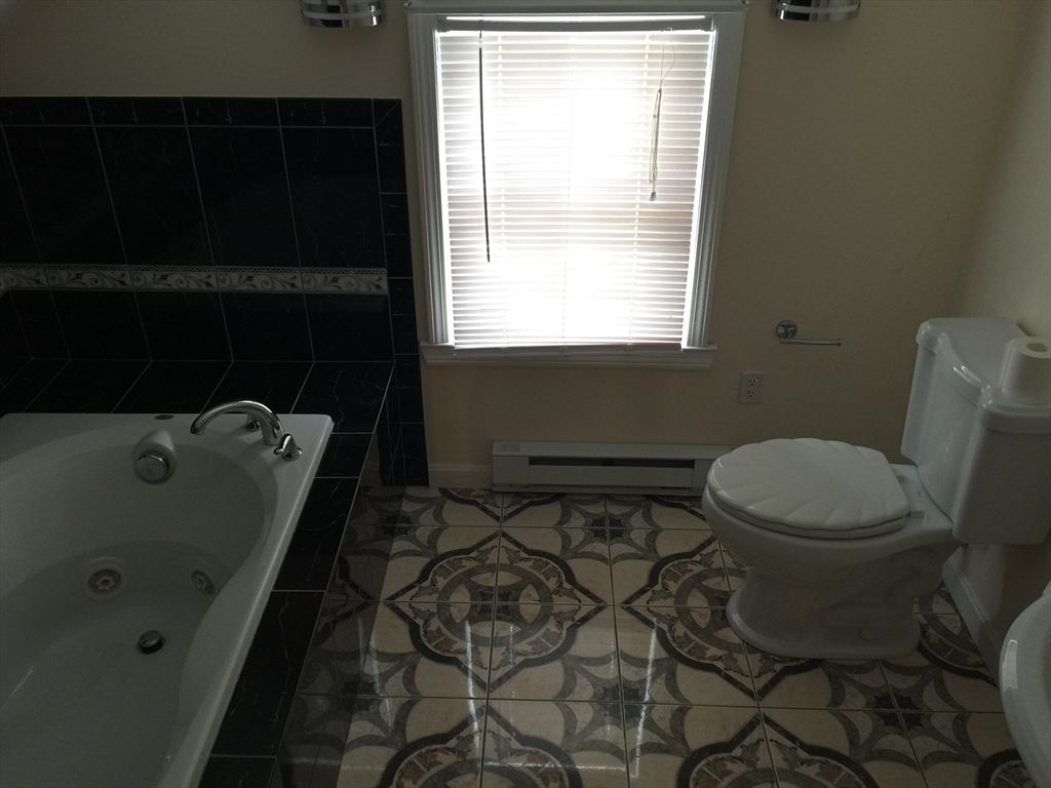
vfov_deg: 48.2
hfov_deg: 61.7
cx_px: 526
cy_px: 394
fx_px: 880
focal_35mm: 29
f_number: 2.2
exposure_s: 1/30
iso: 50
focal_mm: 4.15
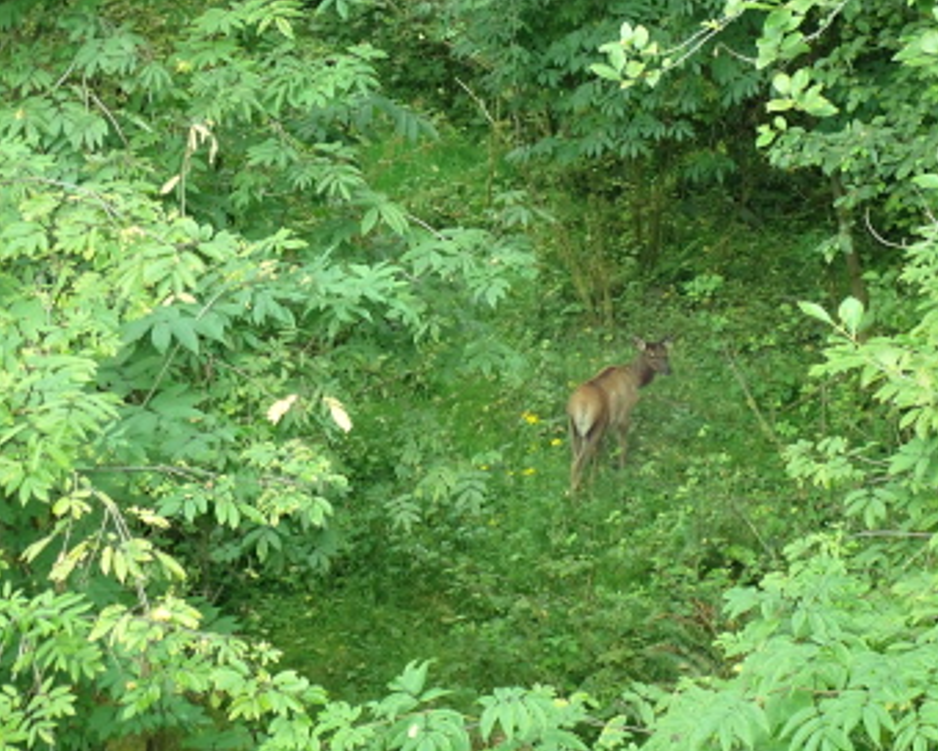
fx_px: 3581
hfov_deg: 14.9
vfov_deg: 12.0
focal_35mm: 129
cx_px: 618
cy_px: 399
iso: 400
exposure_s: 1/50
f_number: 4.9
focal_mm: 18
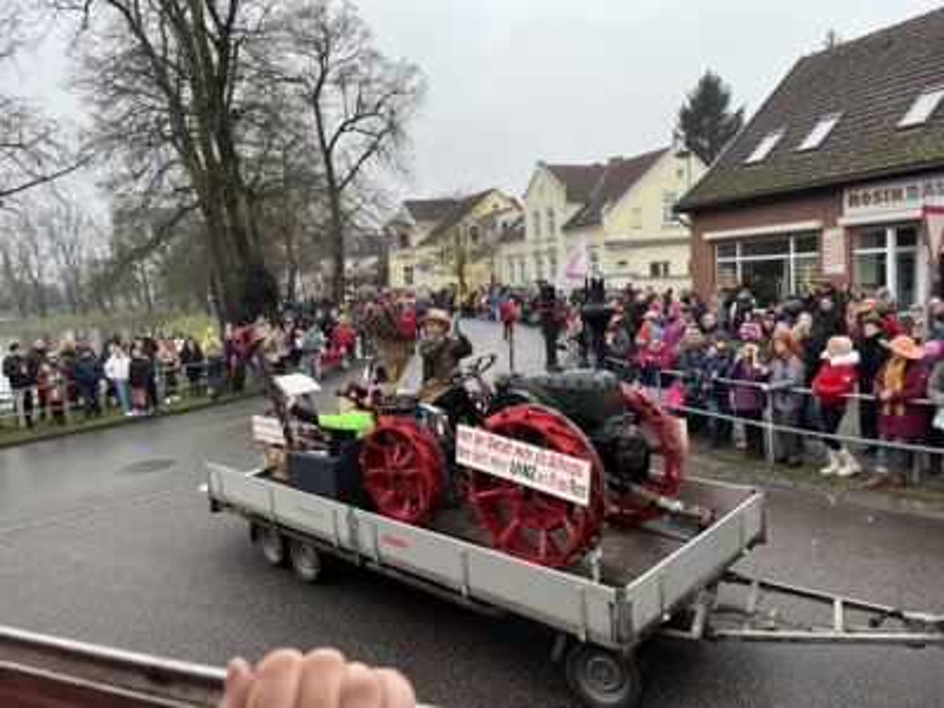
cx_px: 472
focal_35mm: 26
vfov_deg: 53.1
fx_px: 709
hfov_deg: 67.3
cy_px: 354
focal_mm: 5.1
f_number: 1.6
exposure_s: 1/121
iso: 100
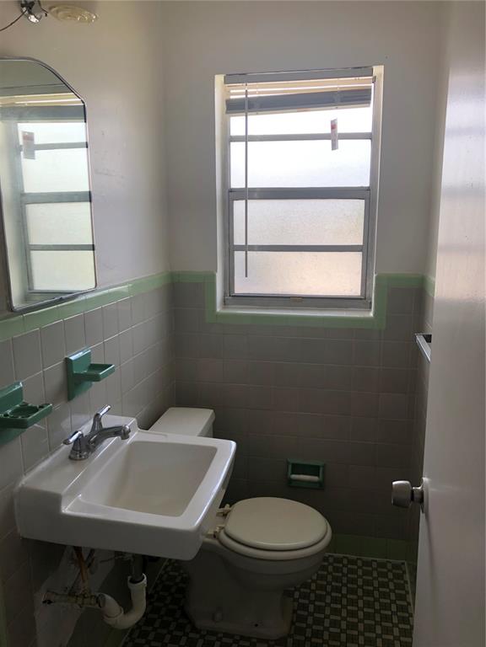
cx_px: 243
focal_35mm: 28
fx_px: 524
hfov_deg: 49.7
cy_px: 324
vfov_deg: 63.4
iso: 20
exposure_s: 1/122
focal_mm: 3.99
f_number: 1.8
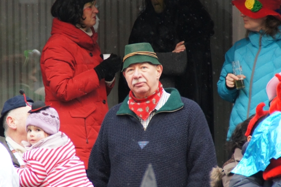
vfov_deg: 2.8
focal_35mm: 484
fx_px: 3774
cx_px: 132
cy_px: 98
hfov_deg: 4.3
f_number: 6.3
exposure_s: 1/200
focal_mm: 200
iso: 1600
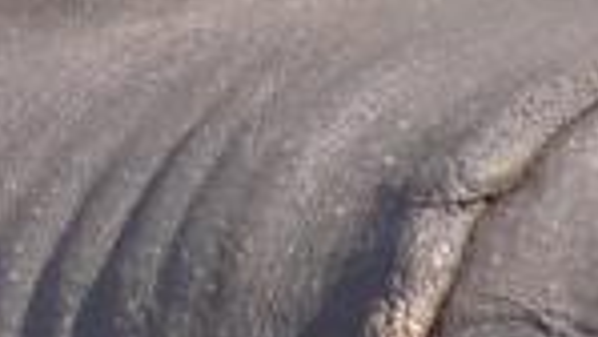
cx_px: -4
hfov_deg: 0.8
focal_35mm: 2818
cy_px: 782
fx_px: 44708
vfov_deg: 0.4
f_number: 4
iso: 100
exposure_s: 1/200
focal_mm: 60.5
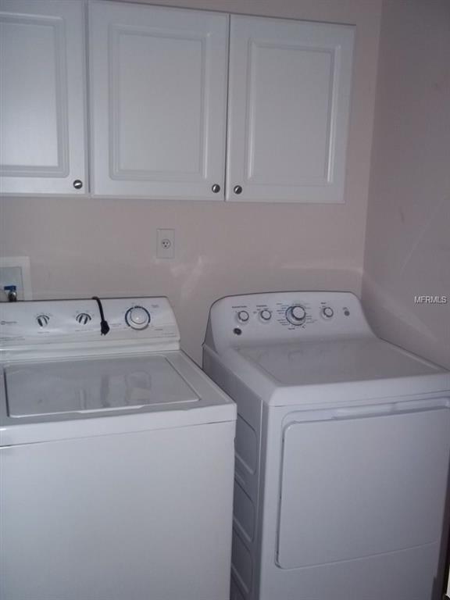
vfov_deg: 51.4
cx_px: 225
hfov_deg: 39.7
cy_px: 300
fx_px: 624
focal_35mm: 36
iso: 160
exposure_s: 1/30
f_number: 3.1
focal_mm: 6.5
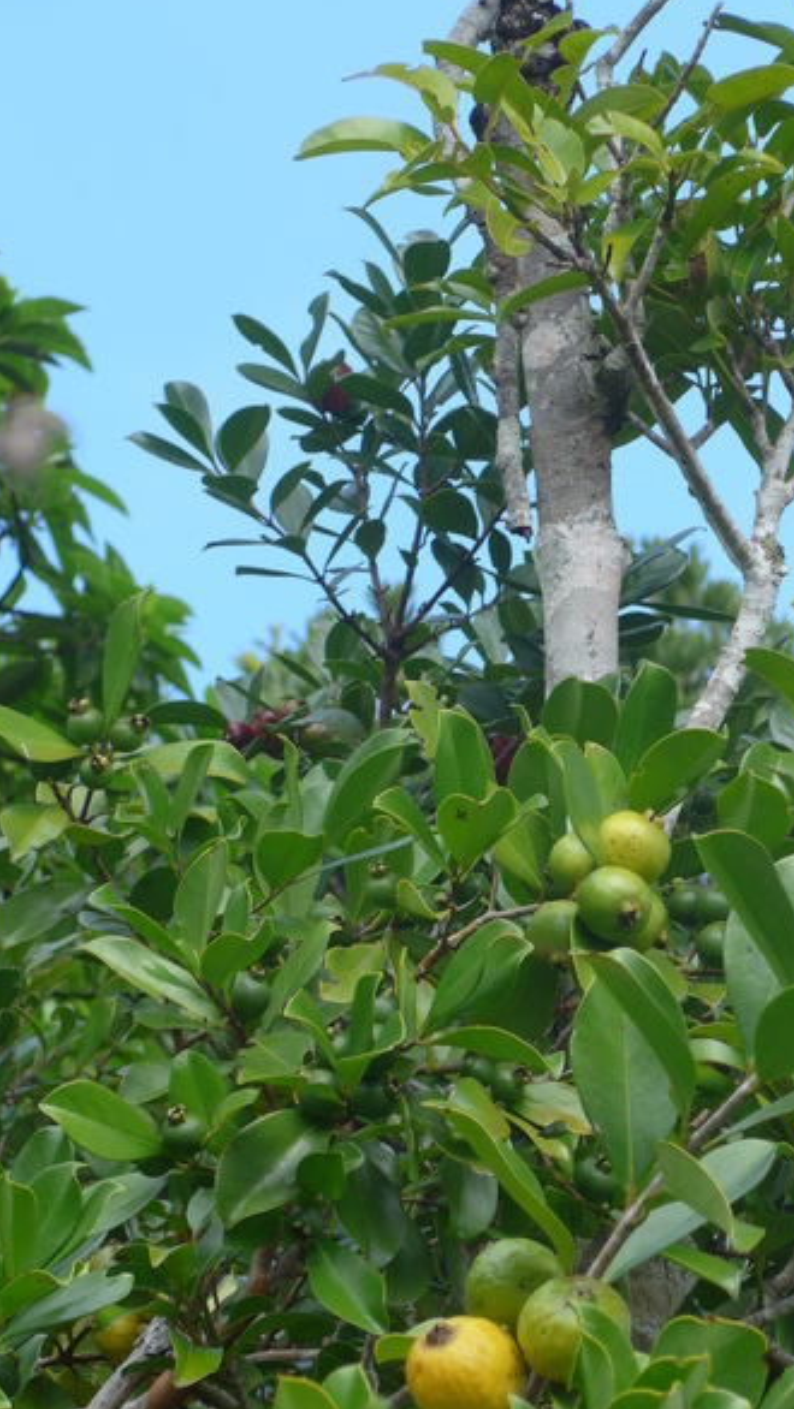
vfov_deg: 8.2
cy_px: 757
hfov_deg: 4.6
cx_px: 553
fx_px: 9873
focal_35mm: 264
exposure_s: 1/125
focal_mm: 42.8
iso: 100
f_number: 5.9
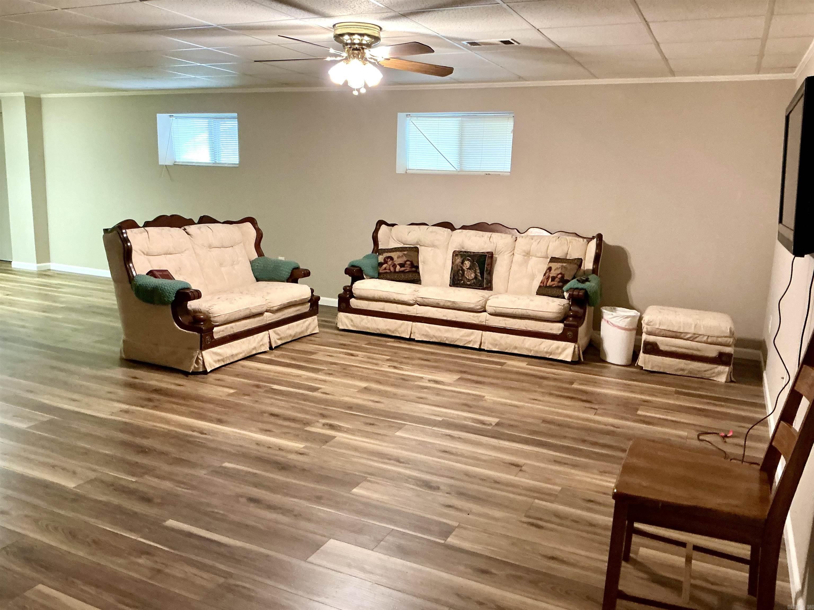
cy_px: 305
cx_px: 407
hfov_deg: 61.7
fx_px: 682
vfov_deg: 48.2
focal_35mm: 29
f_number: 1.8
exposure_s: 1/40
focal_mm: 3
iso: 250
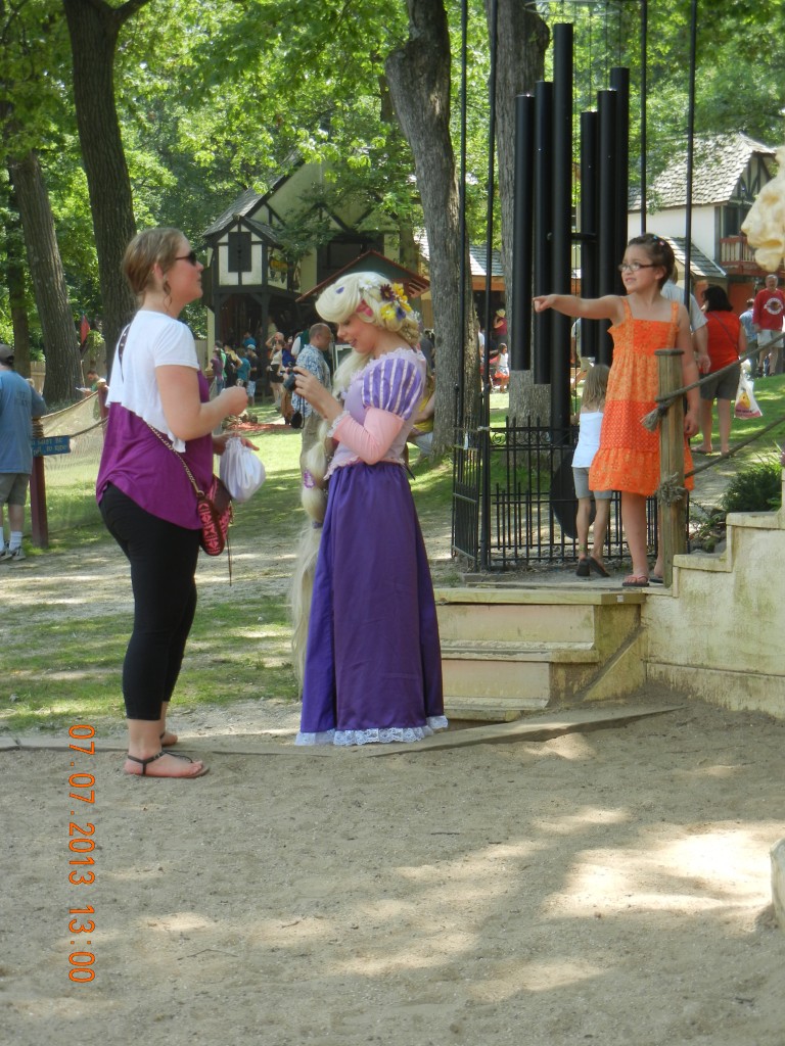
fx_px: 2328
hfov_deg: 19.1
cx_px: 392
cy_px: 523
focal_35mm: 77
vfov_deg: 25.3
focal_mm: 13.9
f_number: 4.3
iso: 160
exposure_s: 1/188
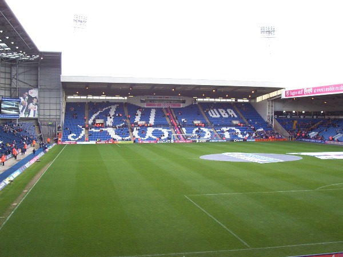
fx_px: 416
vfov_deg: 34.3
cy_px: 128
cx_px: 172
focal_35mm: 42
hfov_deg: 44.8
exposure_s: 1/125
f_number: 3
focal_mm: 7
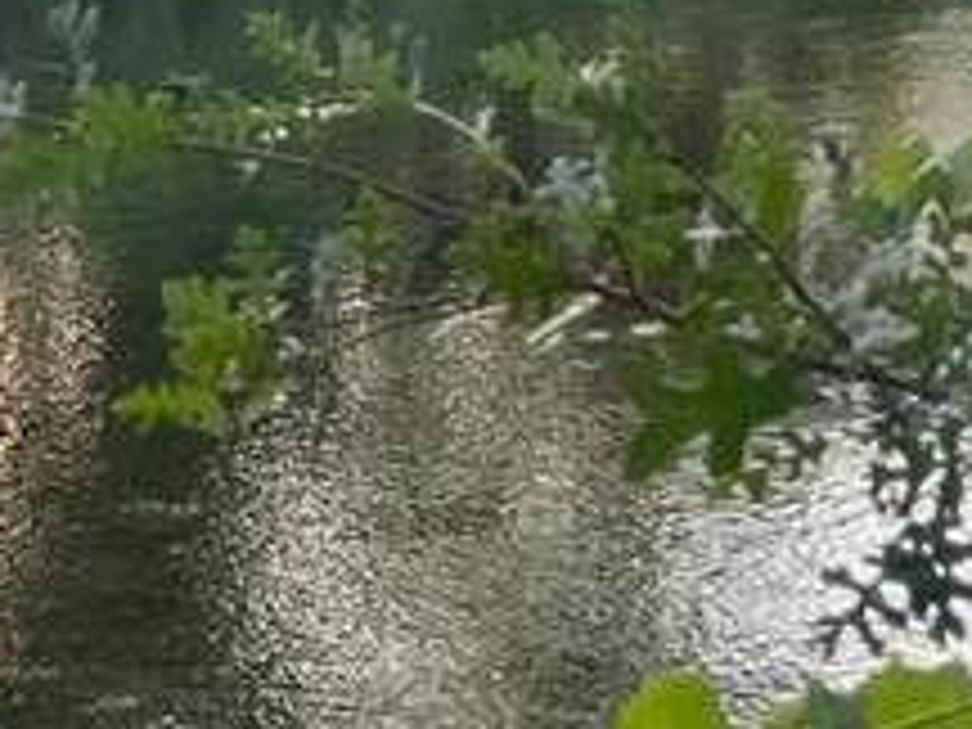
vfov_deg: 9.5
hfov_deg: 12.0
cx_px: -630
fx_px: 4324
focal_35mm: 154
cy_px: -63
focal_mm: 5.7
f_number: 1.5
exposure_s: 1/422
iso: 50
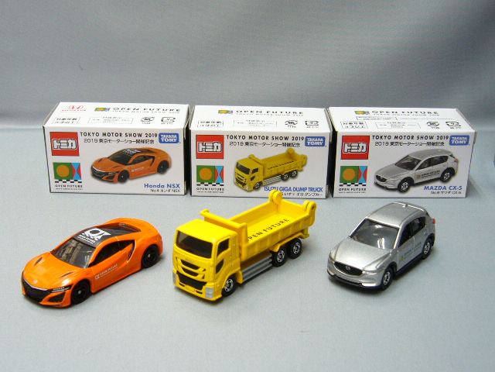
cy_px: 186
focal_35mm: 49
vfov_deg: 29.7
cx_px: 248
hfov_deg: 38.9
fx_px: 701
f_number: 2.9
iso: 100
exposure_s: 1/20
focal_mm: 6
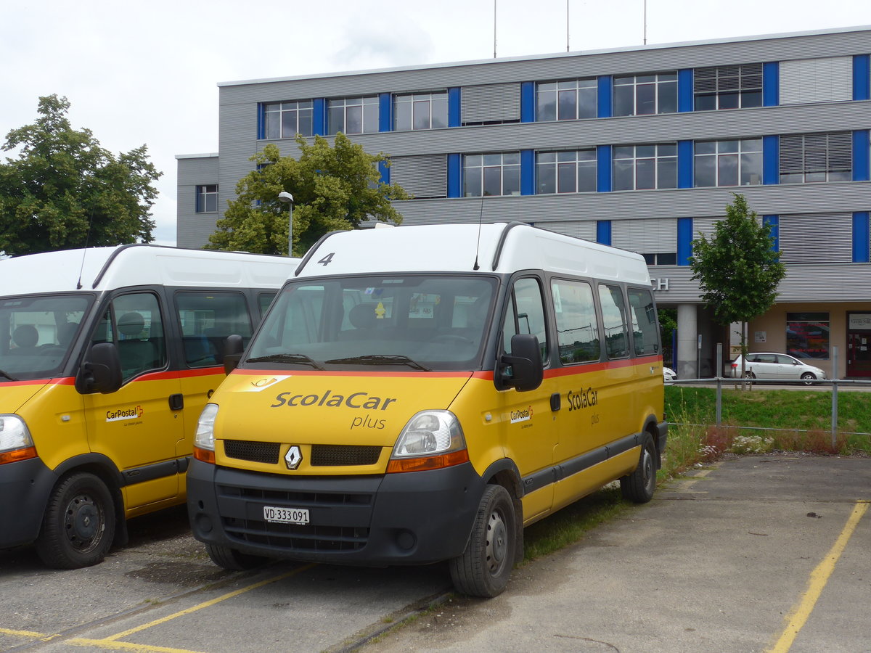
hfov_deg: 42.9
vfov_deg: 32.9
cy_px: 326
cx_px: 436
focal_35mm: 44
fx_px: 1107
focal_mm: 9
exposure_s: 1/1600
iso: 80
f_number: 2.8
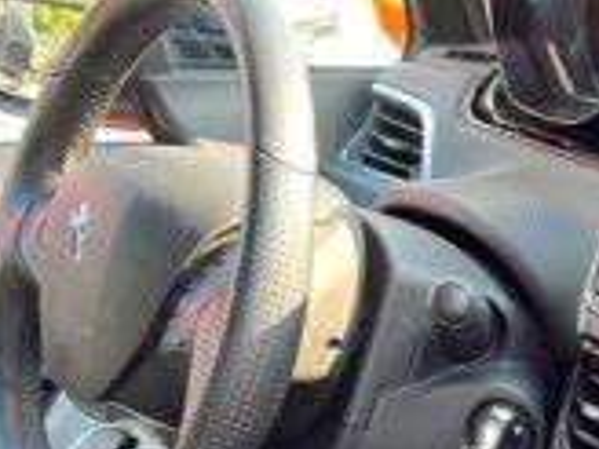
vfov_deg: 10.5
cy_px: 975
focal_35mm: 127
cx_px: 957
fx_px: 2198
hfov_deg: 14.3
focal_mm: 5.7
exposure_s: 1/121
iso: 80
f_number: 1.5
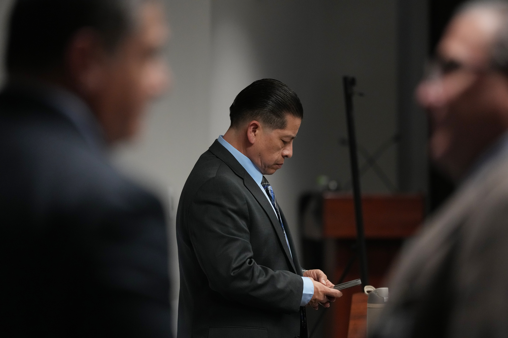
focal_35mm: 200
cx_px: 254
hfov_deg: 10.3
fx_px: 2822
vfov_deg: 6.9
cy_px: 169
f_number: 2.8
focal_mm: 200
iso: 3200
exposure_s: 1/500
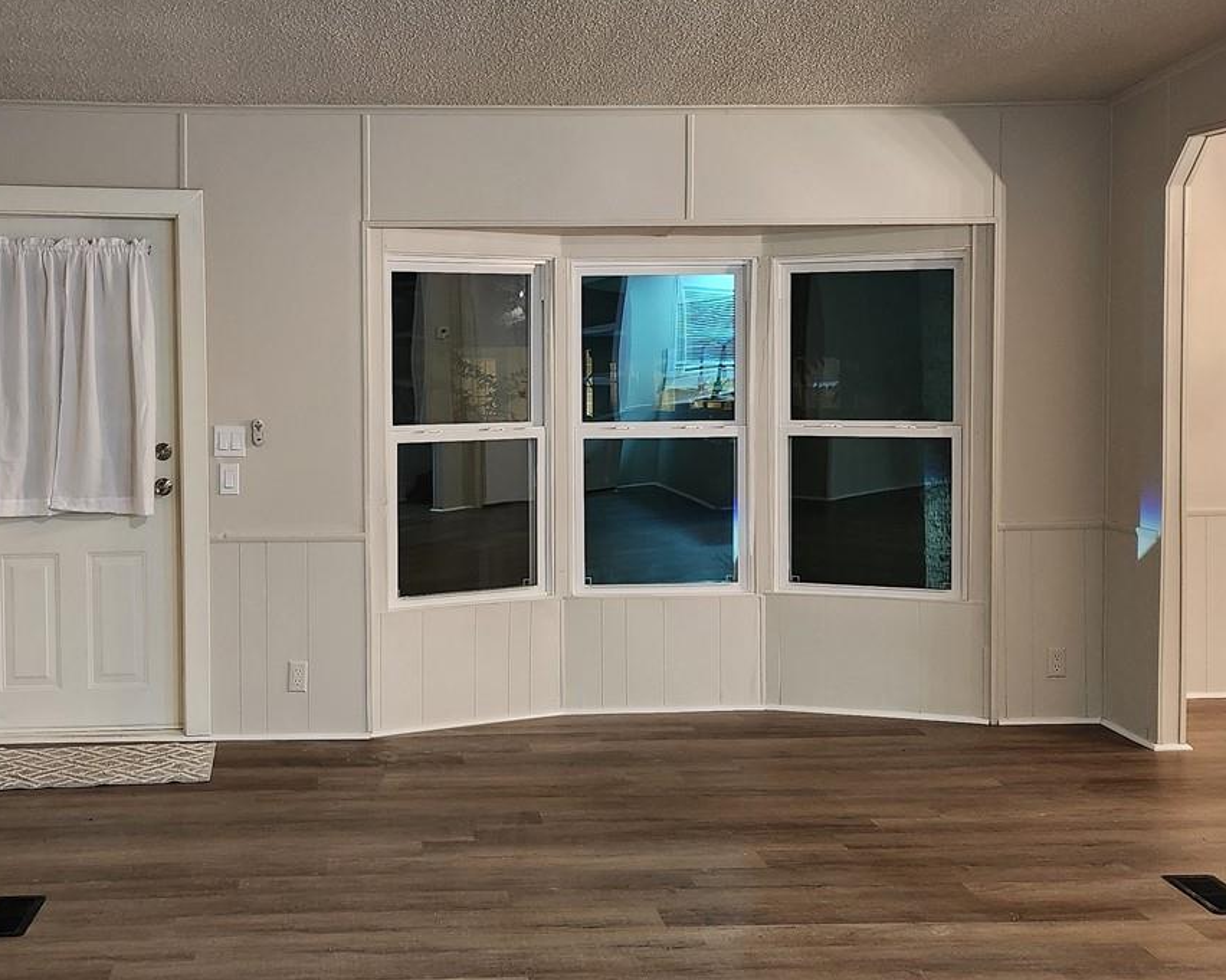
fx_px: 1596
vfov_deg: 34.1
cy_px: 417
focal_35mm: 44
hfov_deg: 41.7
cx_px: 445
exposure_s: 1/60
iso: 640
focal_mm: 5
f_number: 1.8
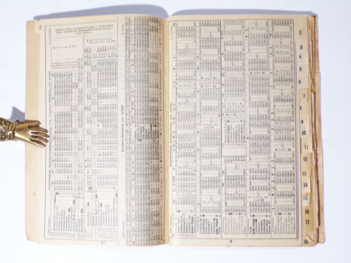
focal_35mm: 42
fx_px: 426
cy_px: 132
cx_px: 176
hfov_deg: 44.8
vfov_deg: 34.3
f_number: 3.4
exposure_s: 1/58
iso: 80
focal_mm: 7.6
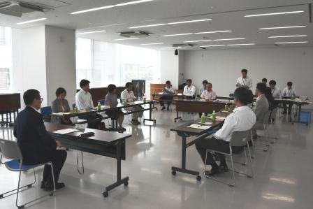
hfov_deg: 59.5
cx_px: 156
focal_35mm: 32
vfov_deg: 41.7
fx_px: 274
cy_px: 104
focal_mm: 21
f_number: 9
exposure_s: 1/250
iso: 2000
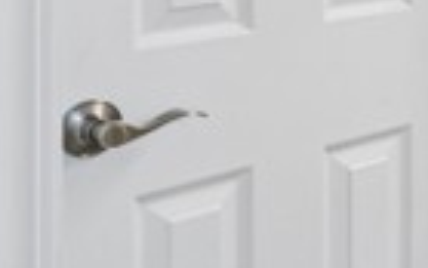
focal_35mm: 89
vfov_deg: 13.7
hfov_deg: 16.9
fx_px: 1044
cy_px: -145
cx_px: 865
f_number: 13
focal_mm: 19.1
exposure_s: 1/6
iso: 100
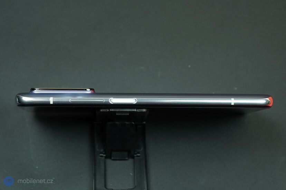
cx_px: 143
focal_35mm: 70
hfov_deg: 28.8
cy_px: 95
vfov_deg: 19.5
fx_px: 556
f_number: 8
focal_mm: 70
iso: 3200
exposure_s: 1/160
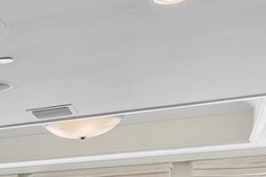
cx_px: -208
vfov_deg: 15.7
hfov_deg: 19.2
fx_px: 598
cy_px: 255
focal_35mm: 81
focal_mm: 10
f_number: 11
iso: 160
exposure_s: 1/8
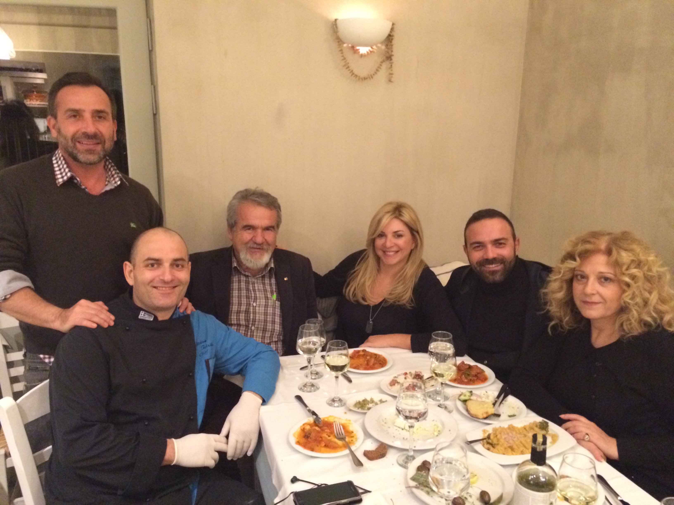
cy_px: 252
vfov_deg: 48.2
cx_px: 337
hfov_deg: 61.7
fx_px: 565
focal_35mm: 29
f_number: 2.2
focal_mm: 4.15
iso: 500
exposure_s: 1/15
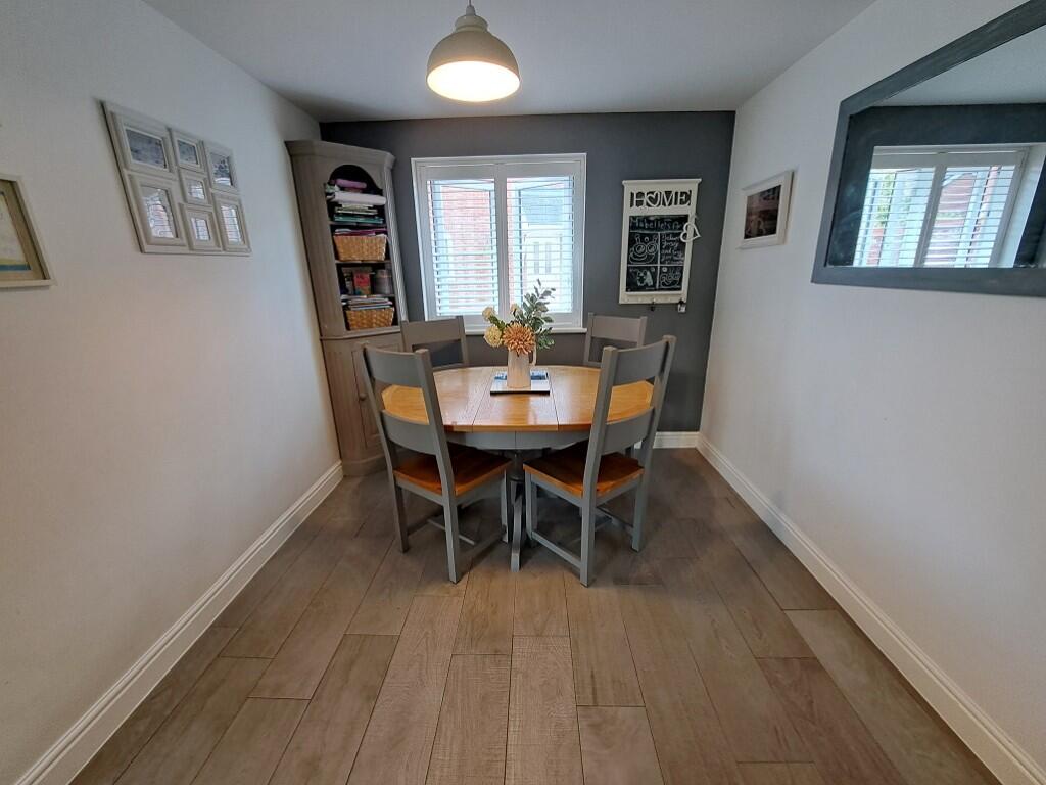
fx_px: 393
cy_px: 392
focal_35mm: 13
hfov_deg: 106.2
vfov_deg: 89.9
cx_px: 523
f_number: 2.2
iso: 80
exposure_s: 1/50
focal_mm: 1.74
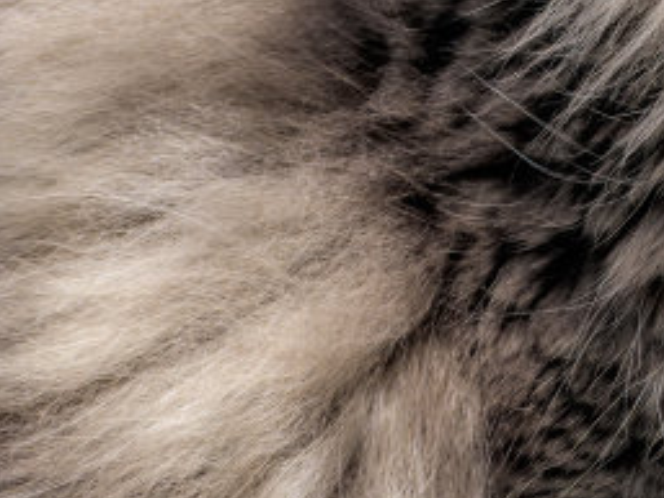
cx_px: 57
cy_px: -215
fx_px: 27539
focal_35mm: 1435
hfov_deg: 1.4
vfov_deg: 1.0
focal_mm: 240
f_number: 8
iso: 400
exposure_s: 1/500
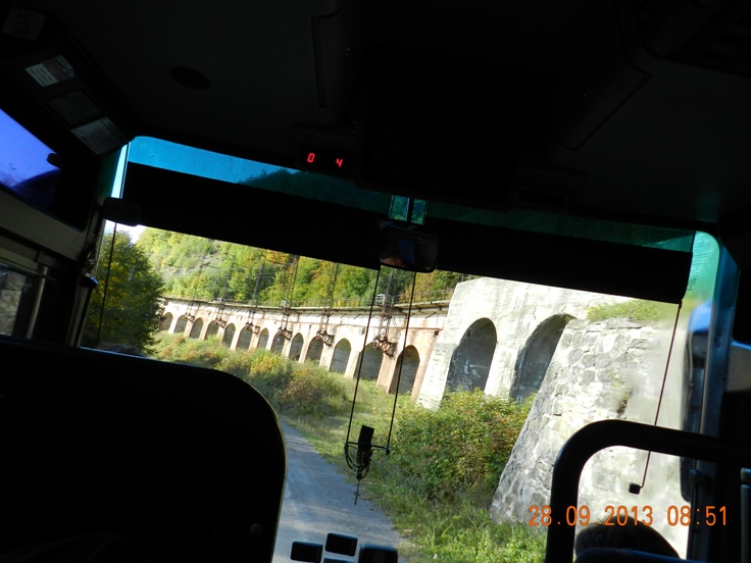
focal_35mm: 25
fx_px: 542
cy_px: 273
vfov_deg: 54.9
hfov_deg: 69.4
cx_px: 370
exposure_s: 1/200
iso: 160
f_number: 3.4
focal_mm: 4
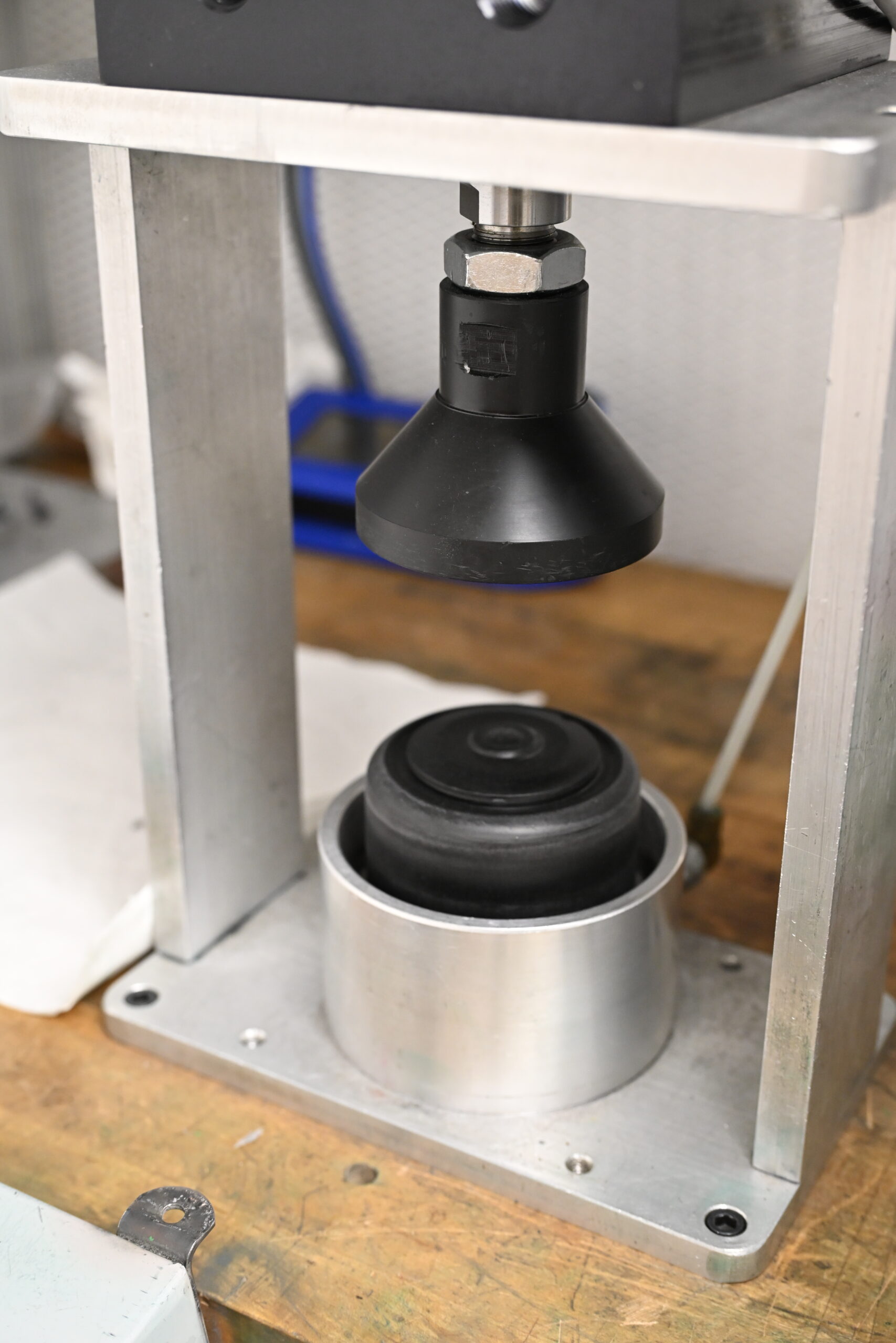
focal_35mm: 47
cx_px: 448
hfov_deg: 28.7
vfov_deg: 41.9
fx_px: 1754
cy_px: 672
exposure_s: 1/125
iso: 3200
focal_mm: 47
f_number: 4
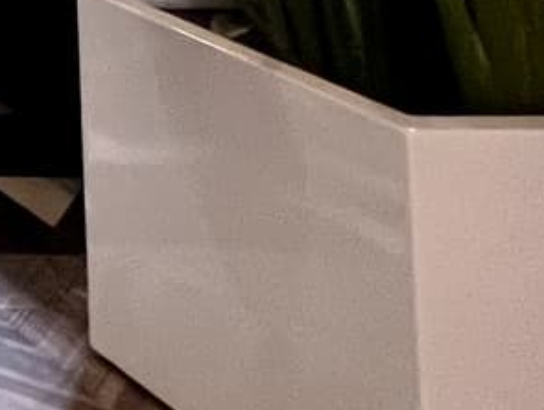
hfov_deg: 12.4
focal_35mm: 88
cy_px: -563
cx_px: -981
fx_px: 1385
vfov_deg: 13.0
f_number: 1.8
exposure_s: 1/50
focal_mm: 1.57
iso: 250
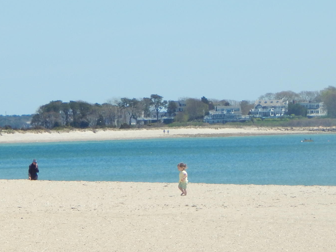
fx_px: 5368
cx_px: 155
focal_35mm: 553
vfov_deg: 2.7
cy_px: 145
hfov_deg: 3.6
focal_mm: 44.9
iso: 125
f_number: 5.6
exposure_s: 1/640
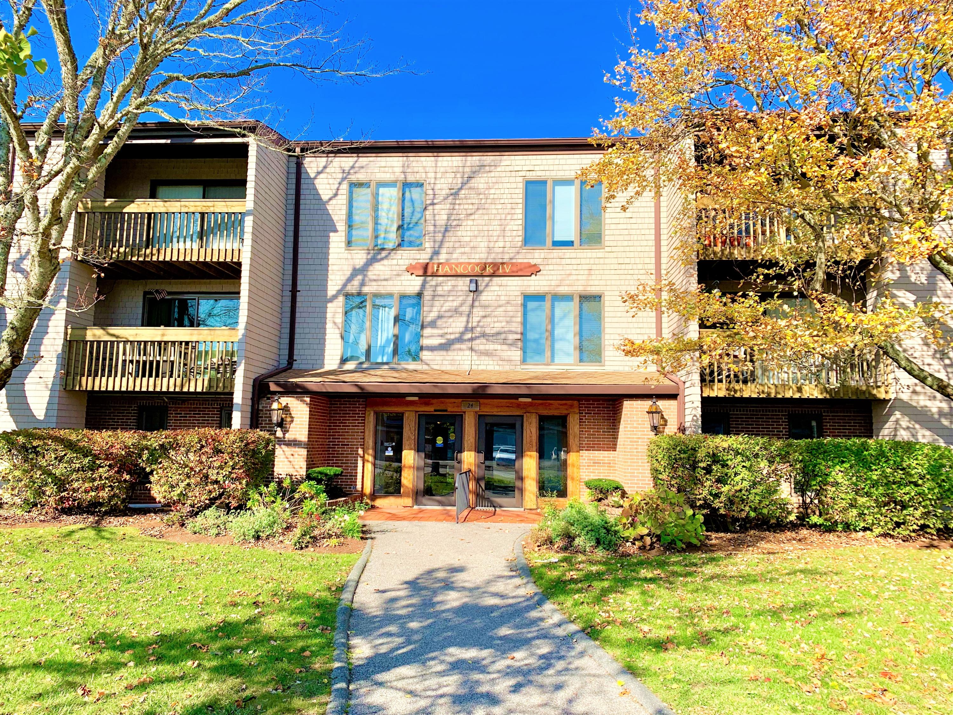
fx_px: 716
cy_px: 358
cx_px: 476
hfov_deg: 67.3
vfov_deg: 53.1
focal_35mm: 26
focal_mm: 4.25
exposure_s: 1/1490
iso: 25
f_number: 1.8
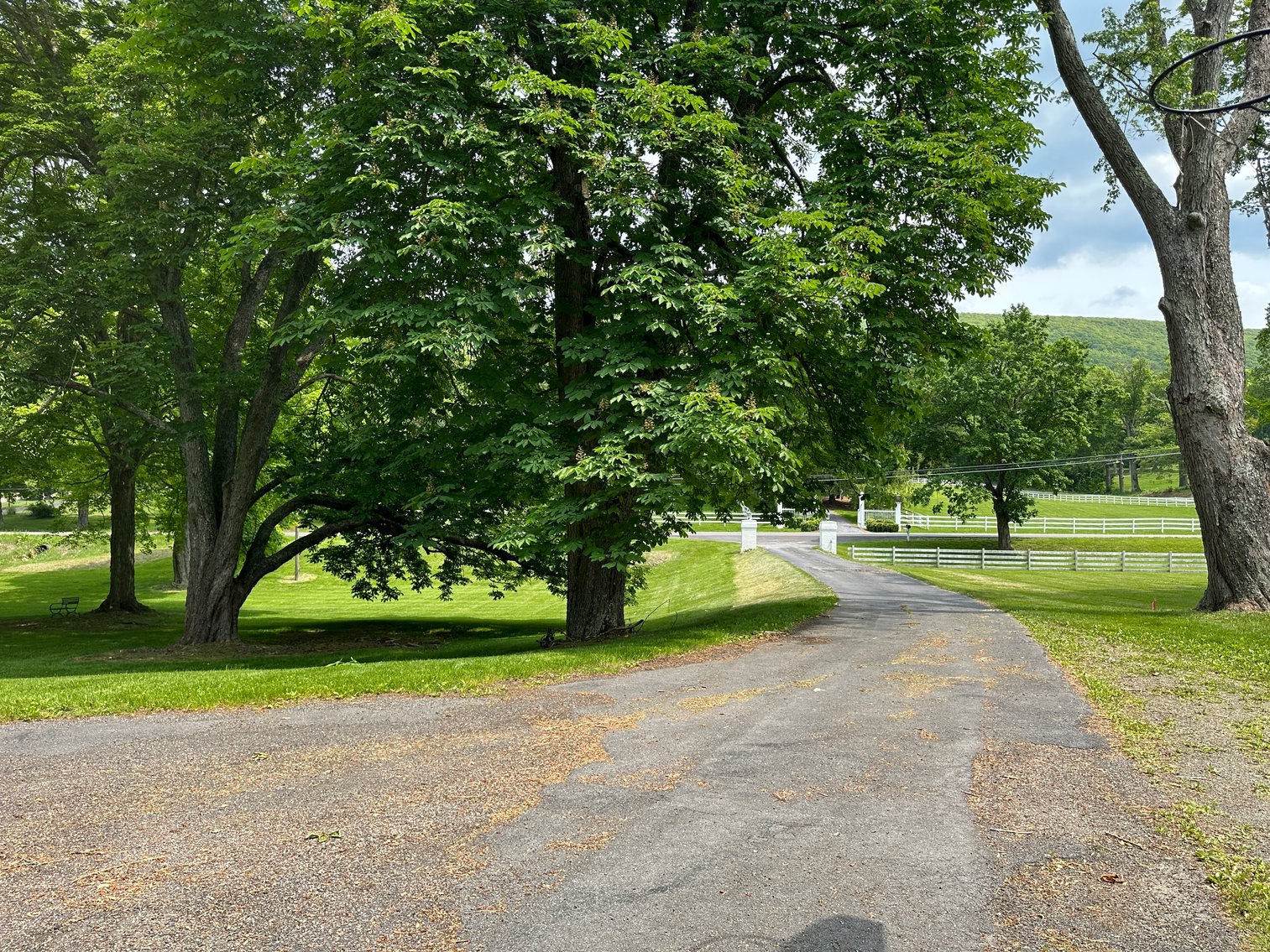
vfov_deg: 56.8
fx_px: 881
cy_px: 476
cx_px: 635
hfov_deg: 71.6
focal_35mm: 24
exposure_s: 1/1412
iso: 80
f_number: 1.78
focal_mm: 6.86
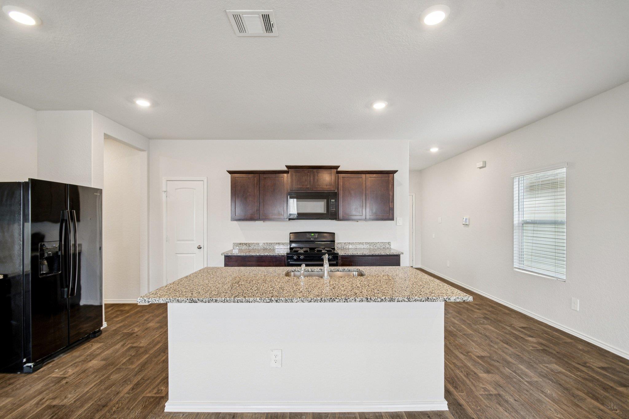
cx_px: 314
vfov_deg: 77.3
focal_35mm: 15
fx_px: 262
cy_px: 210
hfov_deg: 100.4
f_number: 8
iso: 400
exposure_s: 1/13
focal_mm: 10
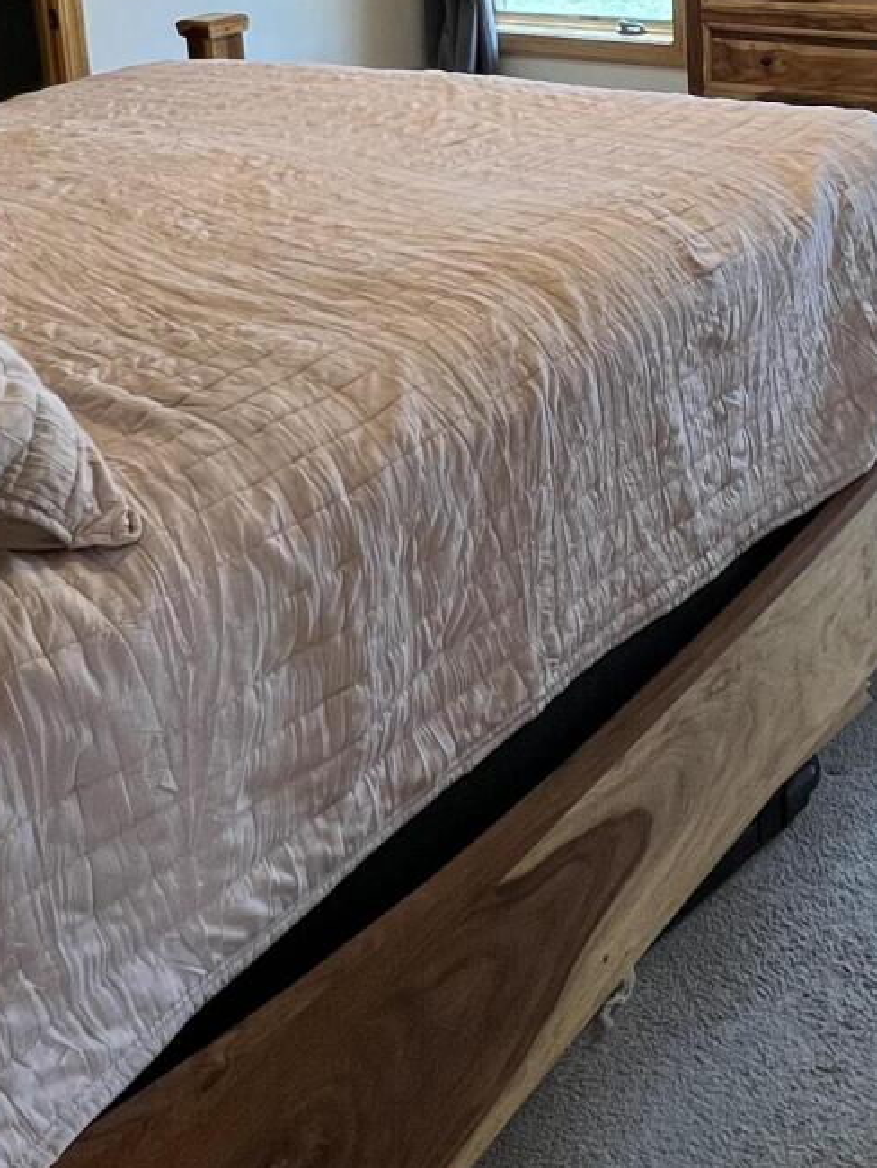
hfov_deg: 35.7
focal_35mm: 40
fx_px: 1350
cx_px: 579
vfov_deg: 40.8
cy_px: -5
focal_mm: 1.57
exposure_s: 1/120
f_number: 1.8
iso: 250
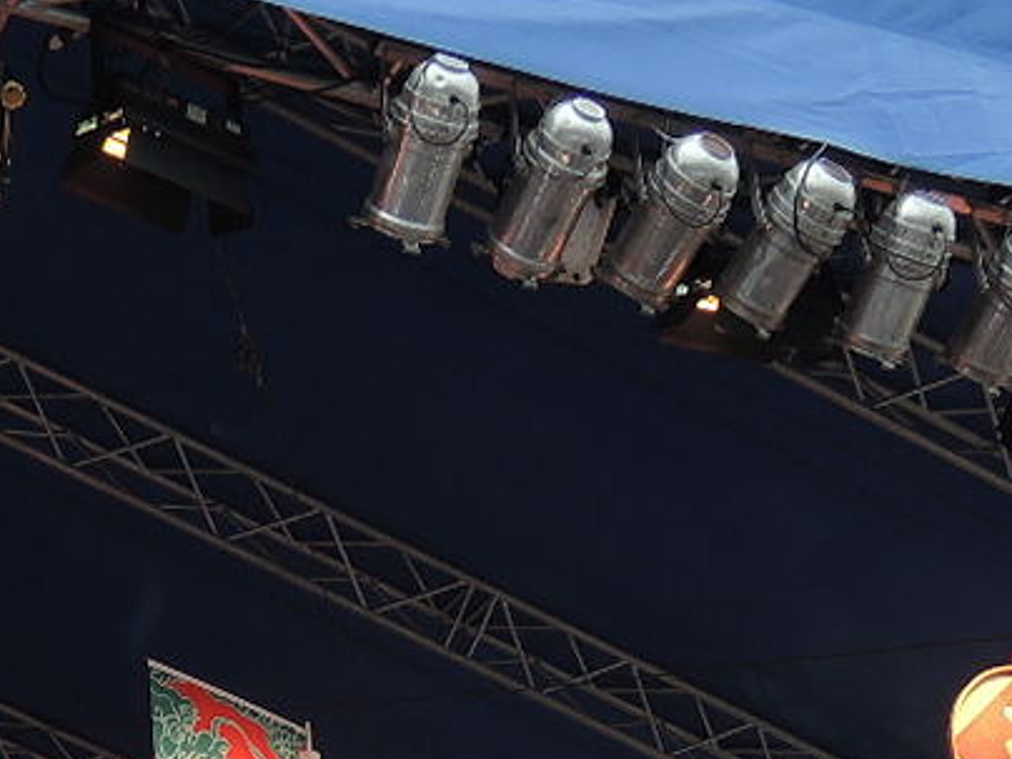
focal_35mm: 95
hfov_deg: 20.3
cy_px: 1335
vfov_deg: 14.0
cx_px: 130
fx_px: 2777
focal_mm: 5.1
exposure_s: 1/100
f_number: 2.8
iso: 80
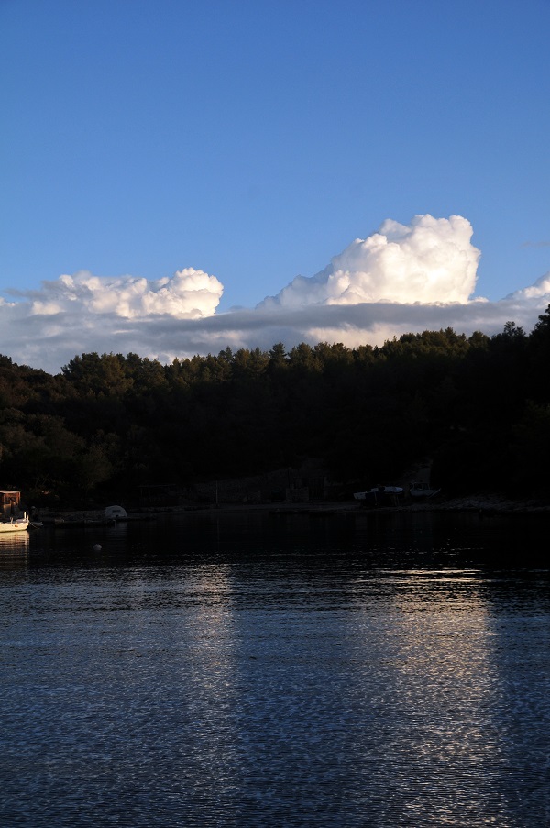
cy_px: 414
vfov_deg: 33.4
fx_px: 1378
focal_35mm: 60
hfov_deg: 22.6
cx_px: 275
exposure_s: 1/800
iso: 250
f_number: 6.3
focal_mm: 40
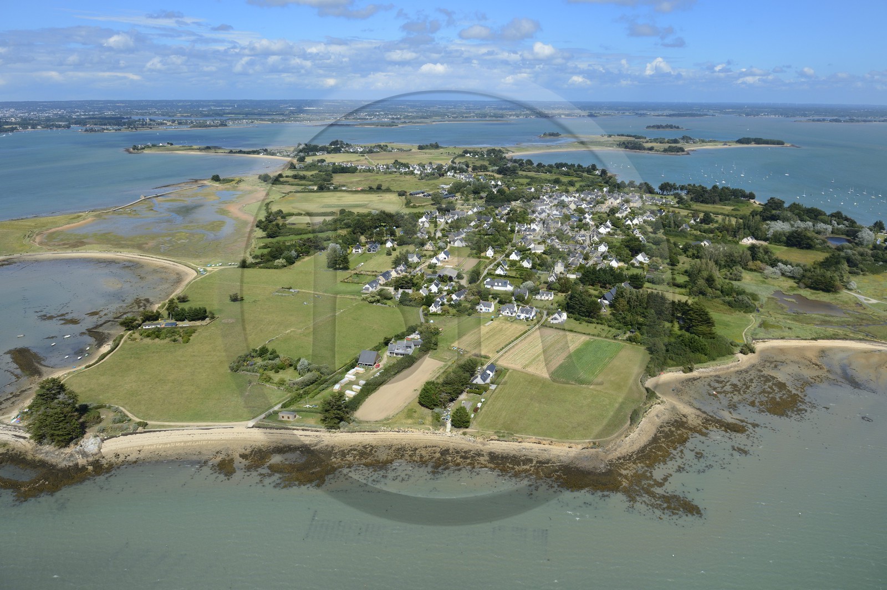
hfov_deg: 73.8
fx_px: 591
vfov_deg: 53.1
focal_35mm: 24
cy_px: 295
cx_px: 444
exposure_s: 1/1250
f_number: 7.1
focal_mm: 24
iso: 400
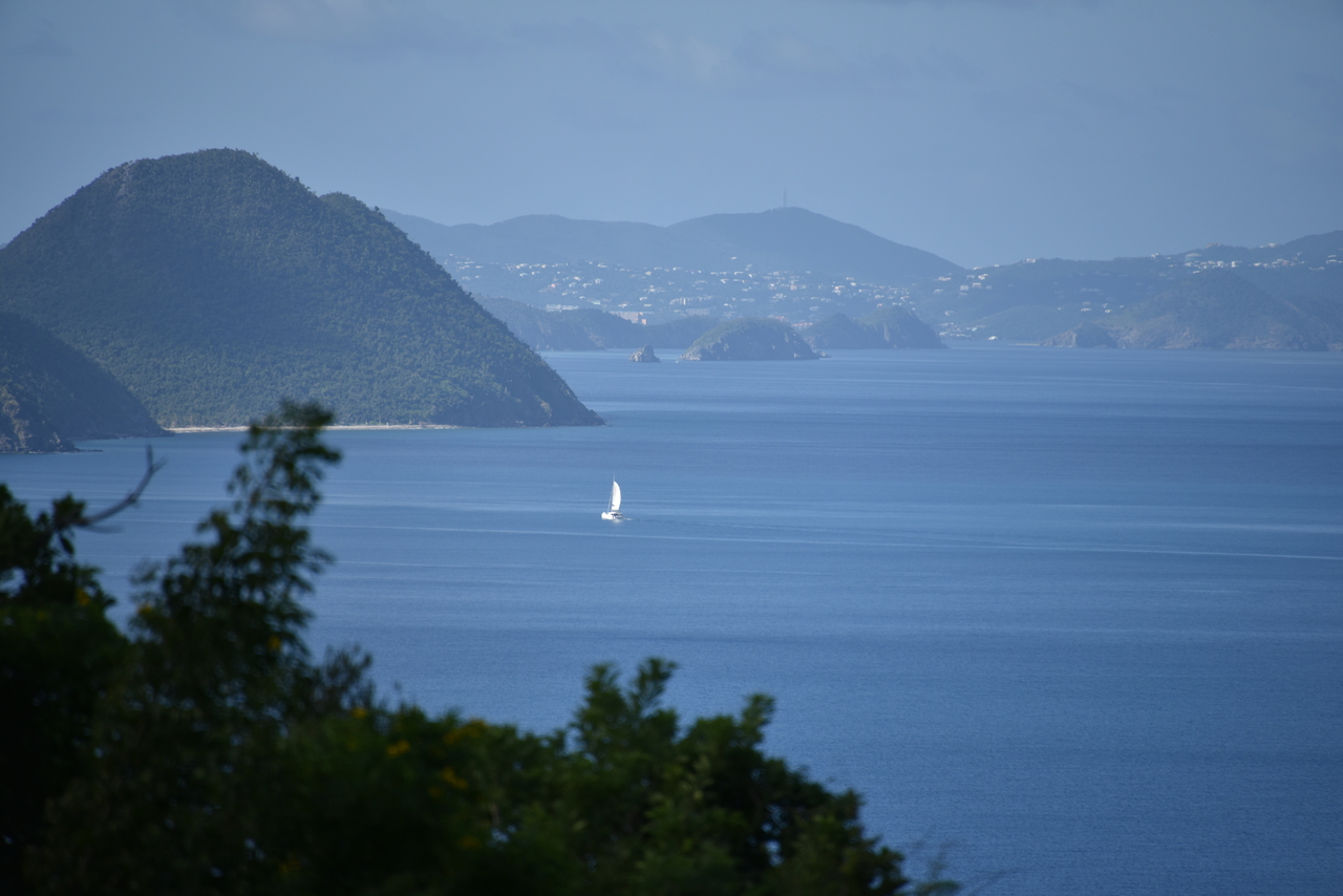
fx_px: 11193
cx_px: 672
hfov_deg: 6.9
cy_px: 448
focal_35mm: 300
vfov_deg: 4.6
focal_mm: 300
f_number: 5.6
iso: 100
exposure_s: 1/640
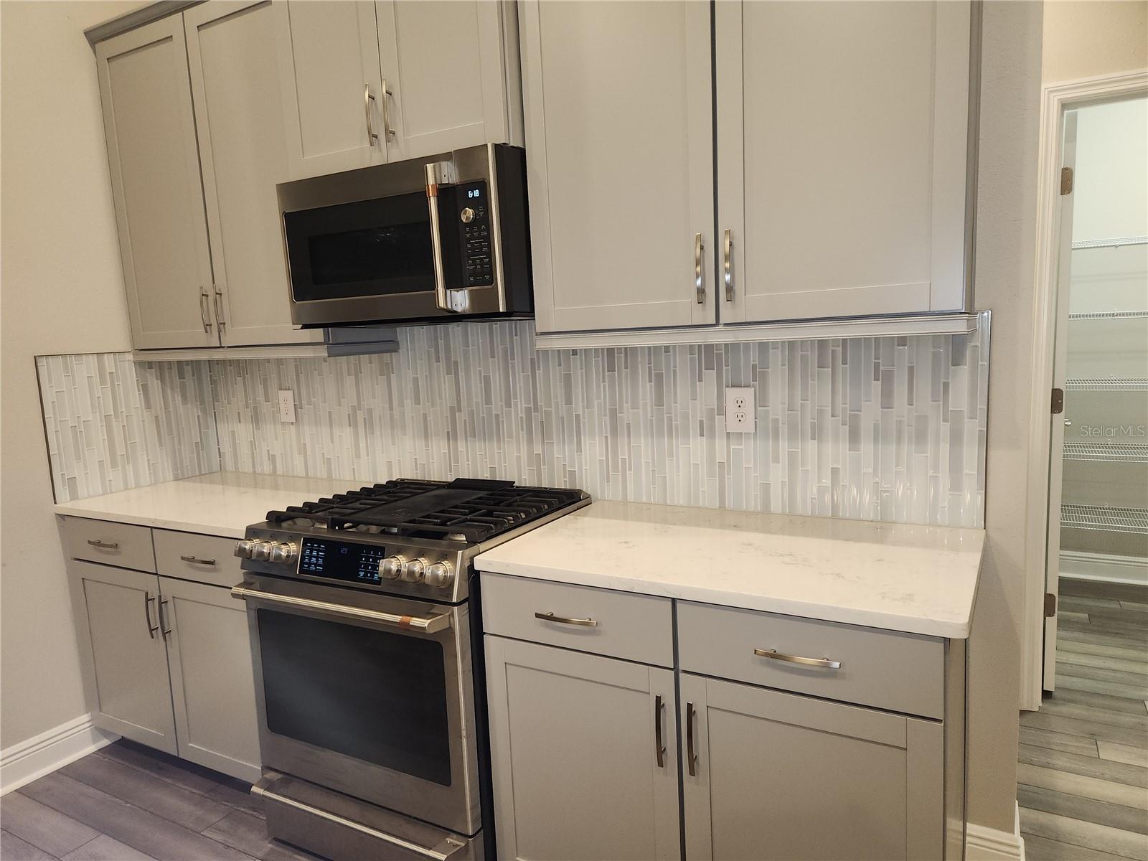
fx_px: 763
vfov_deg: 58.9
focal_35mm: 23
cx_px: 574
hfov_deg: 73.9
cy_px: 430
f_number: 1.8
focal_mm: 5.4
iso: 100
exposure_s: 1/40
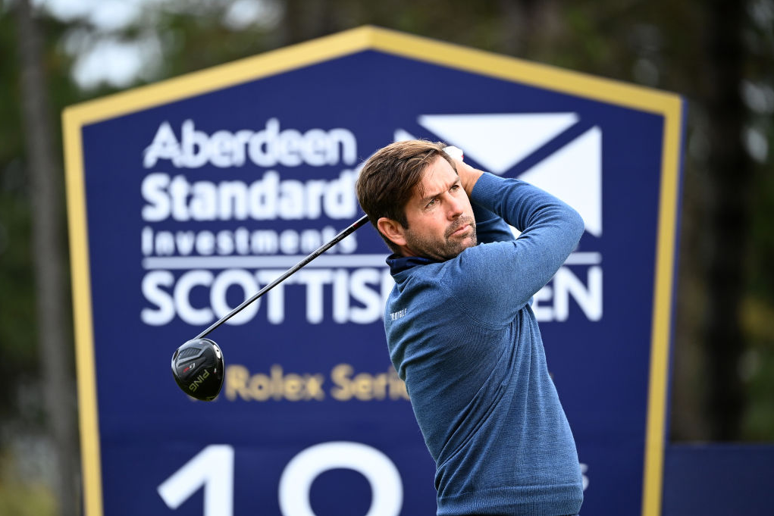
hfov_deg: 6.6
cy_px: 258
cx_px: 387
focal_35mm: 311
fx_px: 6687
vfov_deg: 4.4
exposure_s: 1/1250
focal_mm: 310
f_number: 4
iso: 1600
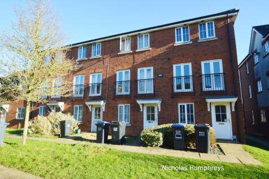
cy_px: 90
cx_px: 134
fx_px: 146
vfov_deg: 63.2
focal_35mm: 20
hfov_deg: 85.4
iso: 400
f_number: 10
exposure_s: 1/320
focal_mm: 13
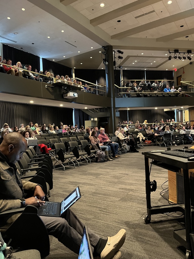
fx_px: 194
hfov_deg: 53.1
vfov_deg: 67.3
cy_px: 130
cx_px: 97
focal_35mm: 26
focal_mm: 5.1
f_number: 1.6
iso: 640
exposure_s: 1/30
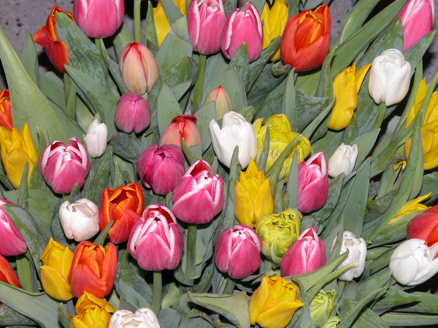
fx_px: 1569
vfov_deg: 12.0
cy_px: 164
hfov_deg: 15.9
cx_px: 219
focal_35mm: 124
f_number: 6.7
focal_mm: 31.9
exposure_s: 1/125
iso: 100
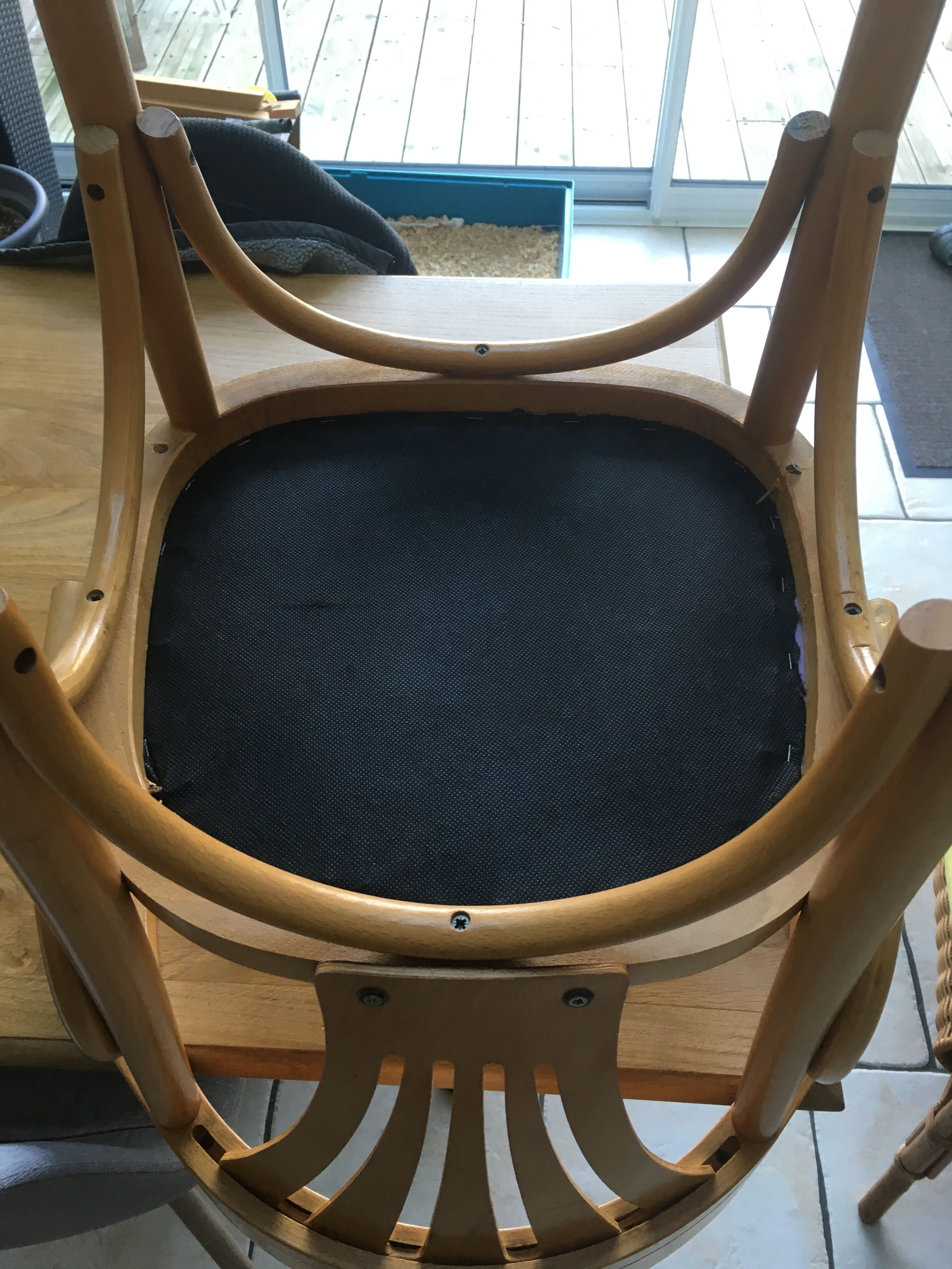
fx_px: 1063
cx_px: 476
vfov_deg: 61.7
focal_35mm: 29
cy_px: 634
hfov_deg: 48.2
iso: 80
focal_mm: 4.15
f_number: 2.2
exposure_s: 1/33
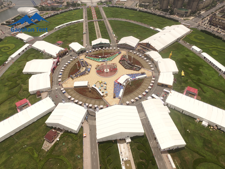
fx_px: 130
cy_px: 84
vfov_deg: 66.0
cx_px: 112
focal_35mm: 20
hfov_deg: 81.7
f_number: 2.8
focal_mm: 3.61
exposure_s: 1/1818
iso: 100
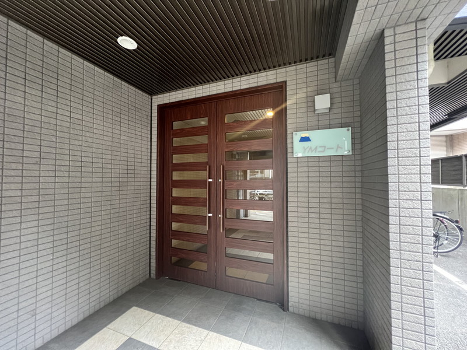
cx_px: 234
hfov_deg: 106.2
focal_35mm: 13
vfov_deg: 89.9
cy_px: 175
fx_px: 175
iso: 640
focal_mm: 1.57
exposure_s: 1/60
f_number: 1.8
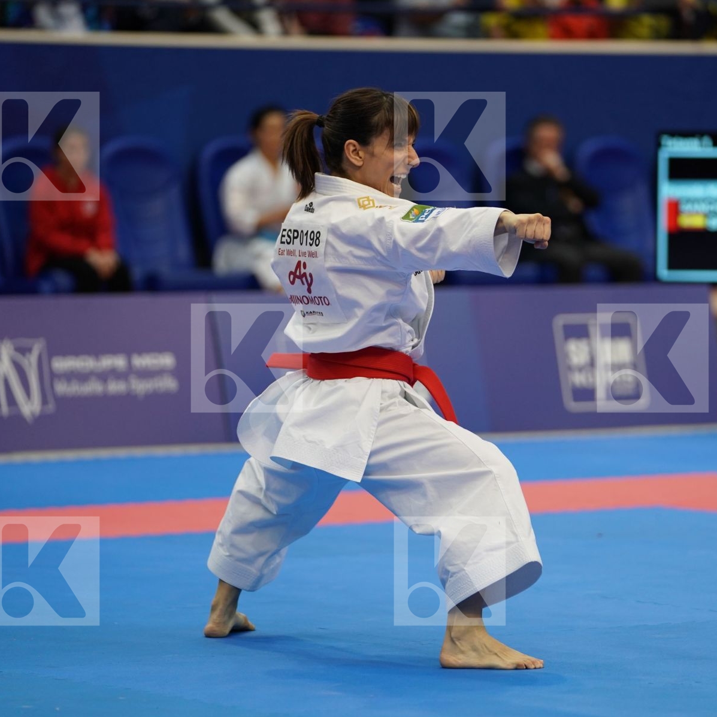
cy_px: 358
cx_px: 450
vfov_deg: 8.7
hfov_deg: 8.7
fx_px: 4734
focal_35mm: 202
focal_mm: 158
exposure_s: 1/500
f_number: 2.8
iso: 1000
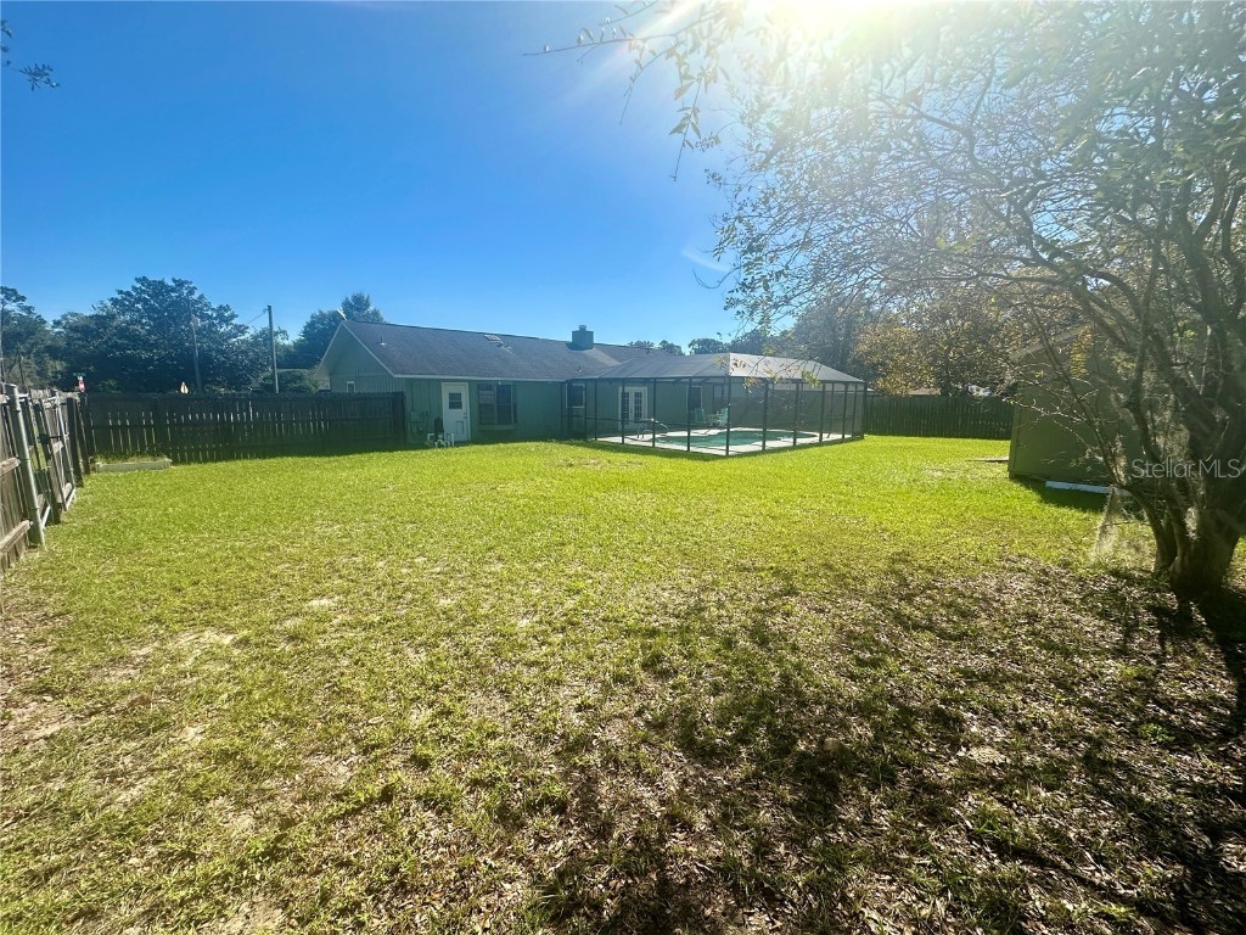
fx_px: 504
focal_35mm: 14
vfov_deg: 85.7
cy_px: 468
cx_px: 623
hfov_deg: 102.1
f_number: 2.2
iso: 50
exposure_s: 1/1855
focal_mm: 2.22
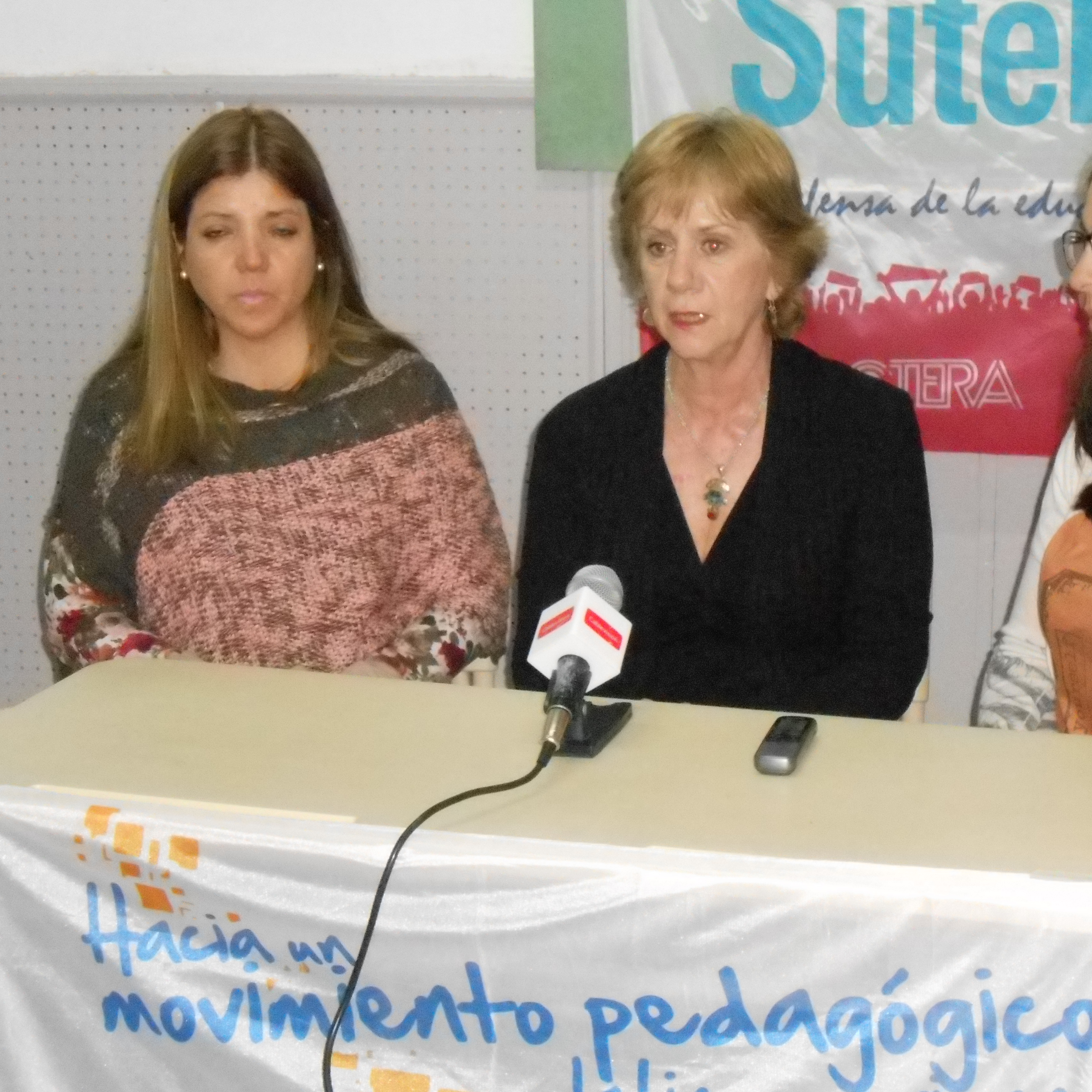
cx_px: 689
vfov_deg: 23.1
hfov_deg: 23.0
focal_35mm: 75
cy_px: 549
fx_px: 2677
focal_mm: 11.3
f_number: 5.6
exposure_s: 1/60
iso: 1600
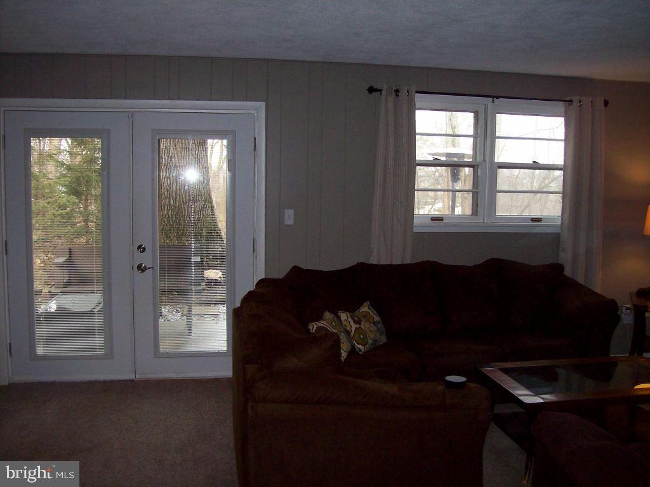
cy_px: 244
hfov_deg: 51.4
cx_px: 325
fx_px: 676
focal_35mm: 36
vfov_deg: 39.7
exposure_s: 1/64
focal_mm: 6
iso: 80
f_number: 2.7
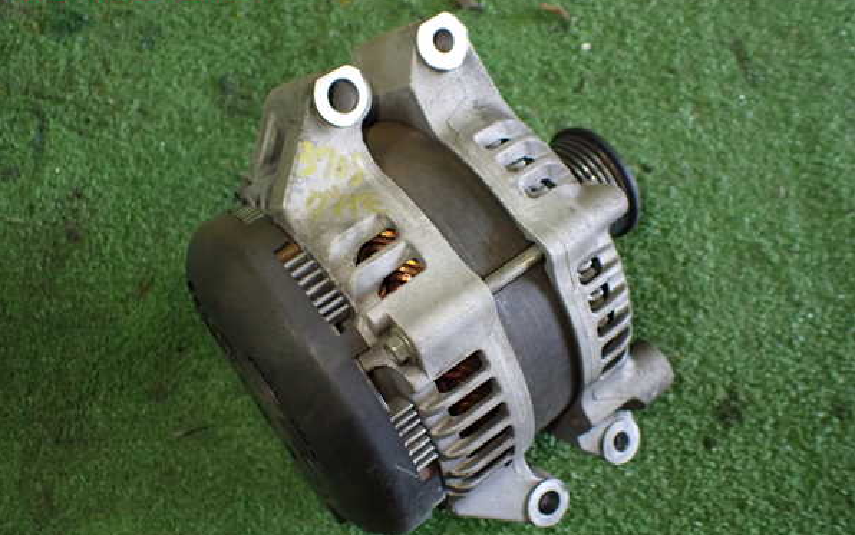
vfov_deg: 39.4
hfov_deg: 59.6
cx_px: 426
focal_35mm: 32
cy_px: 291
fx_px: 746
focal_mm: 5.4
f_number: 2.3
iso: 800
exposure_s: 1/100
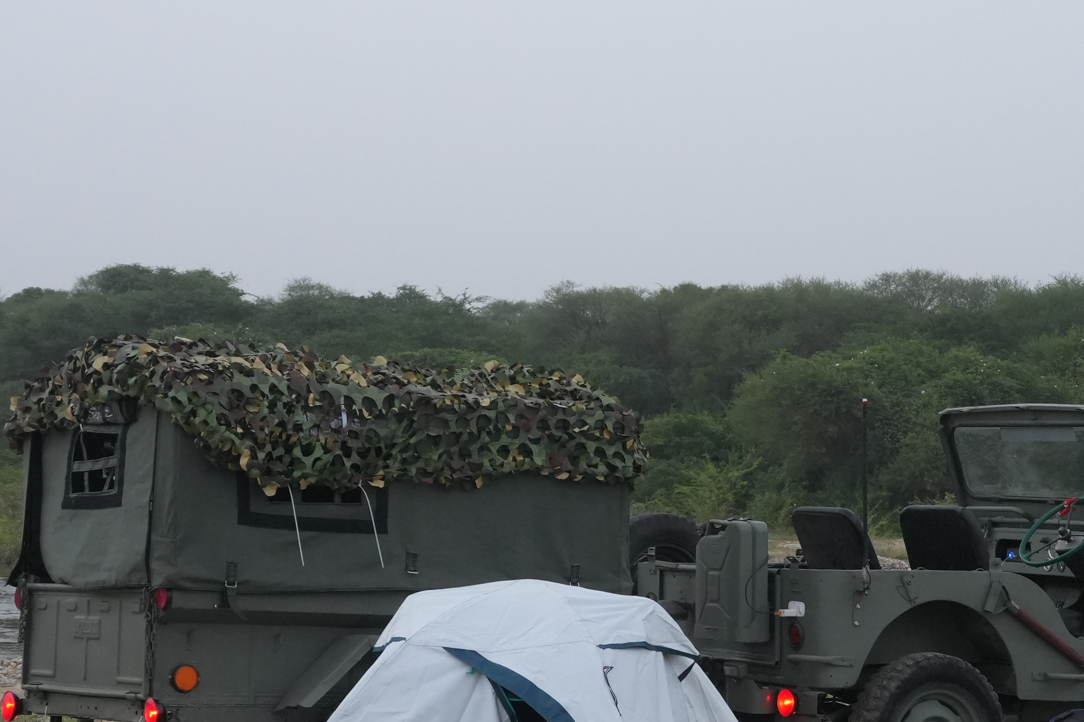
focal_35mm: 90
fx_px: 2713
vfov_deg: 15.1
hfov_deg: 22.5
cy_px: 578
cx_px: 738
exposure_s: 1/50
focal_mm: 27
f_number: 7.1
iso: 1250
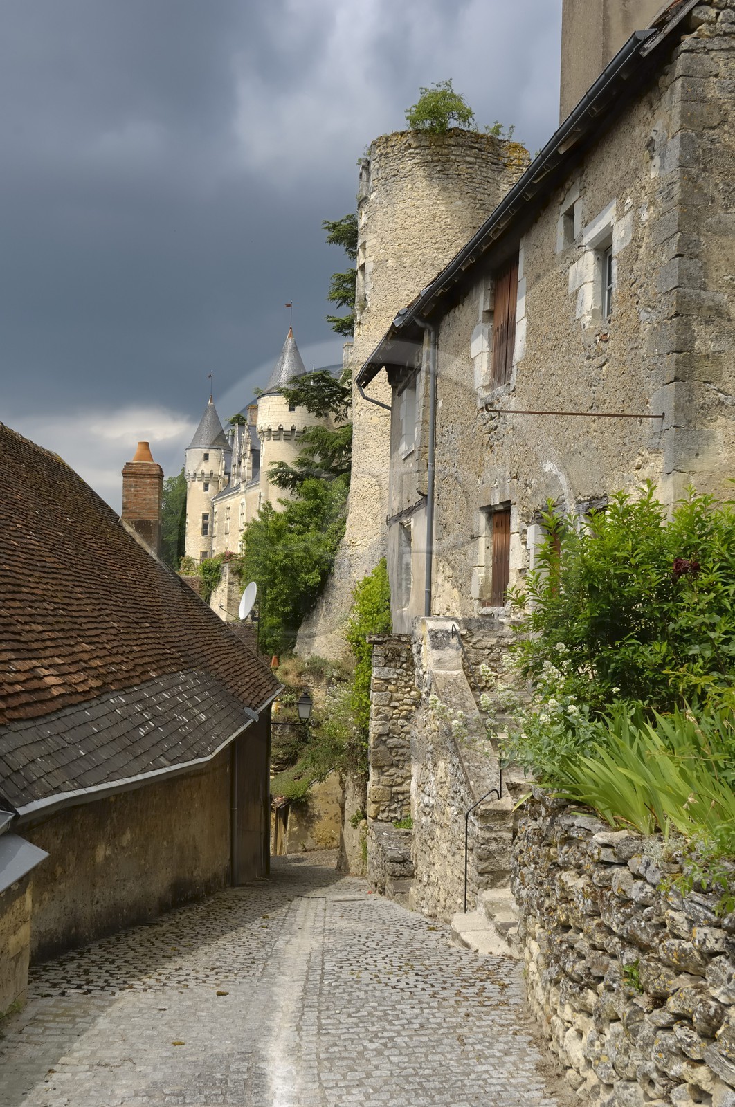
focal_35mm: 36
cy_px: 554
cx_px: 368
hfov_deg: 36.8
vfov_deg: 53.2
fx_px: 1106
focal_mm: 24
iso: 100
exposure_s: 1/125
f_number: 9.5
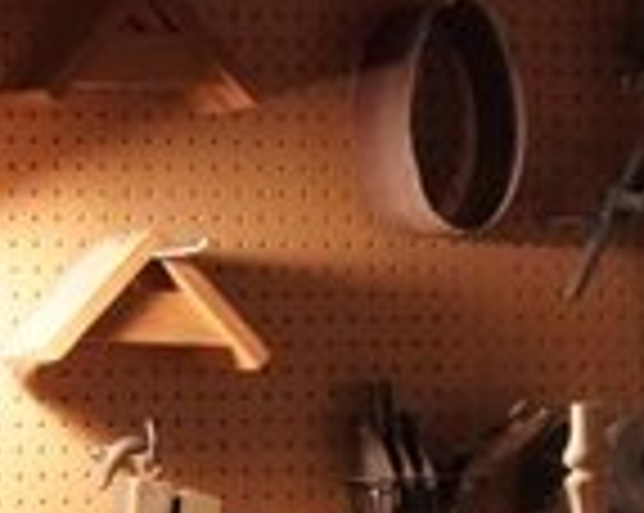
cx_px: 1193
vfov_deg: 4.2
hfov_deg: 5.2
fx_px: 7004
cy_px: 763
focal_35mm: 368
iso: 16000
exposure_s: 1/80
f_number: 6.3
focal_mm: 70
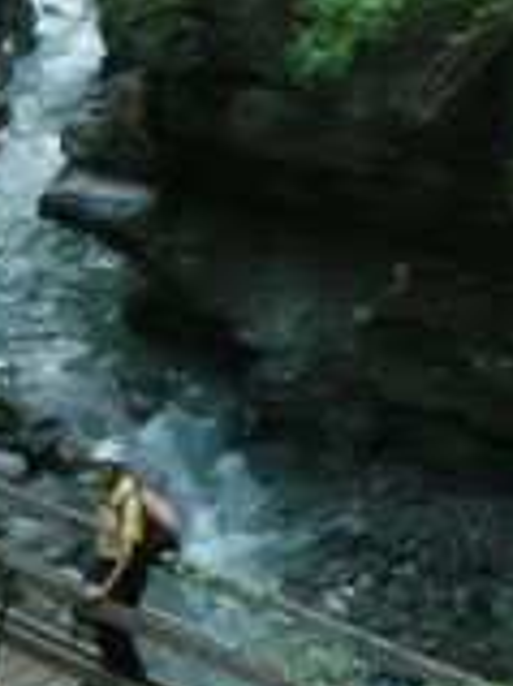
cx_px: 151
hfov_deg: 14.4
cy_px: 39
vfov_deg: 18.9
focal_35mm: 102
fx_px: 2018
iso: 400
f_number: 3.5
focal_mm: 4.9
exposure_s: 1/45
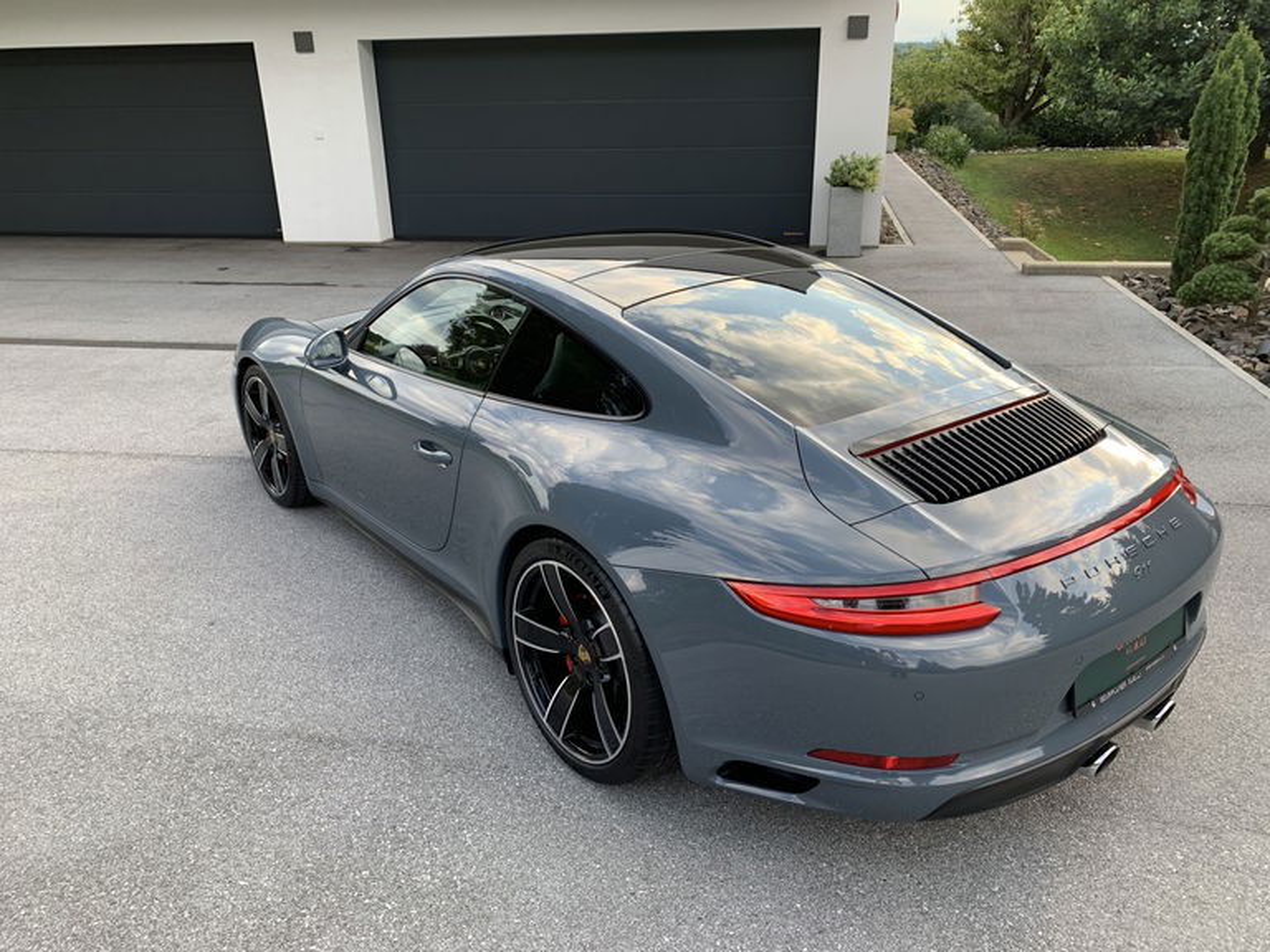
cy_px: 476
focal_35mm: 26
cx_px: 635
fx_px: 954
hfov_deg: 67.3
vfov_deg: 53.1
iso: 25
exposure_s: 1/149
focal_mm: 4.25
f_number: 1.8
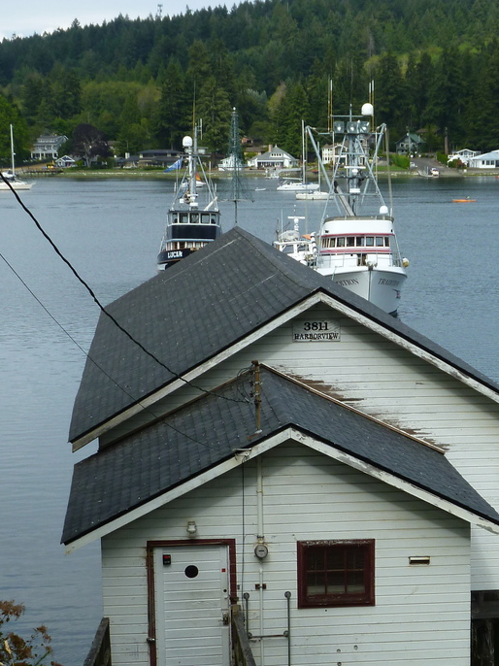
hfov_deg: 17.5
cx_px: 348
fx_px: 1616
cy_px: 440
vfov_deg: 23.2
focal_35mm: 84
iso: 80
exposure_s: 1/320
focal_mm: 8.1
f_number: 4.2
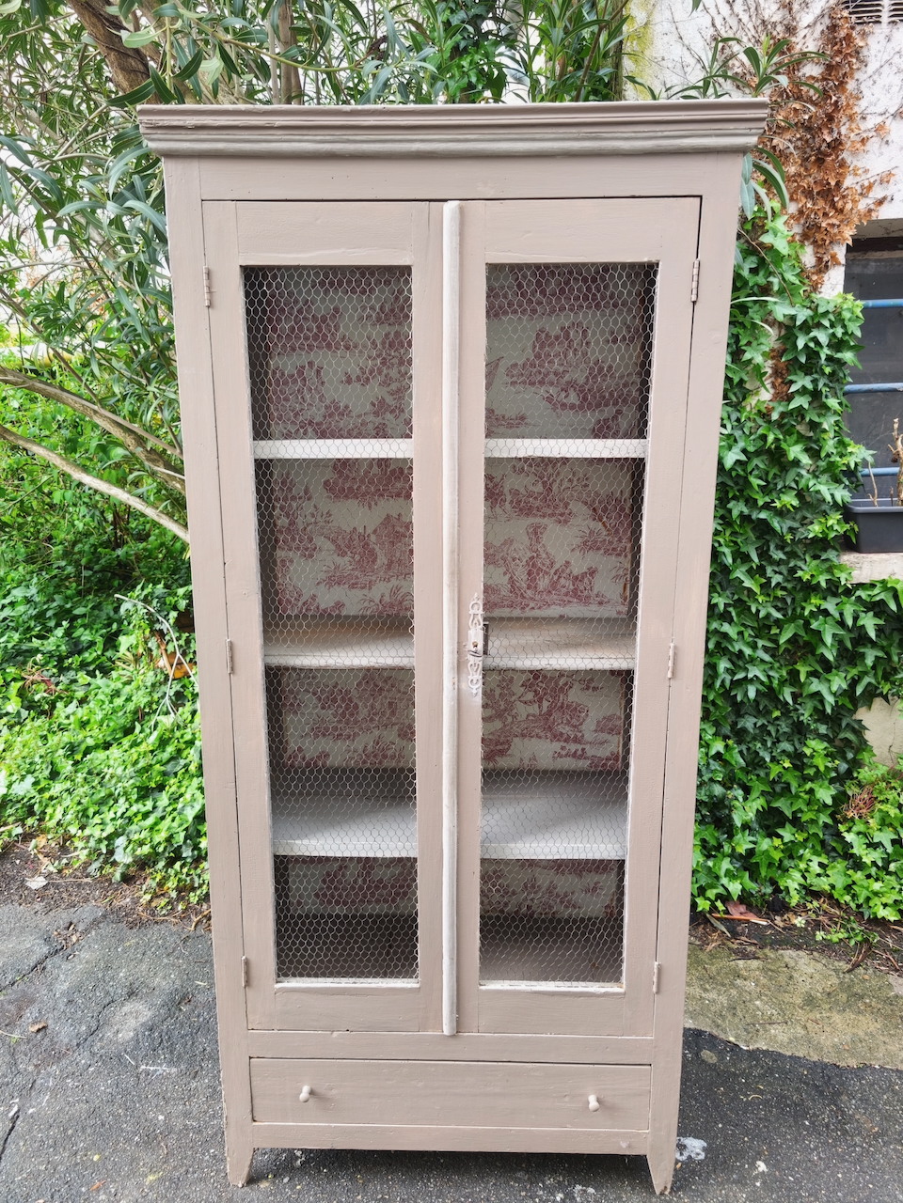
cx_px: 452
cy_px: 602
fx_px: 800
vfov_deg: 73.9
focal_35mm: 23
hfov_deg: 58.9
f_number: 1.7
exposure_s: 1/100
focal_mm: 5.35
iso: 160
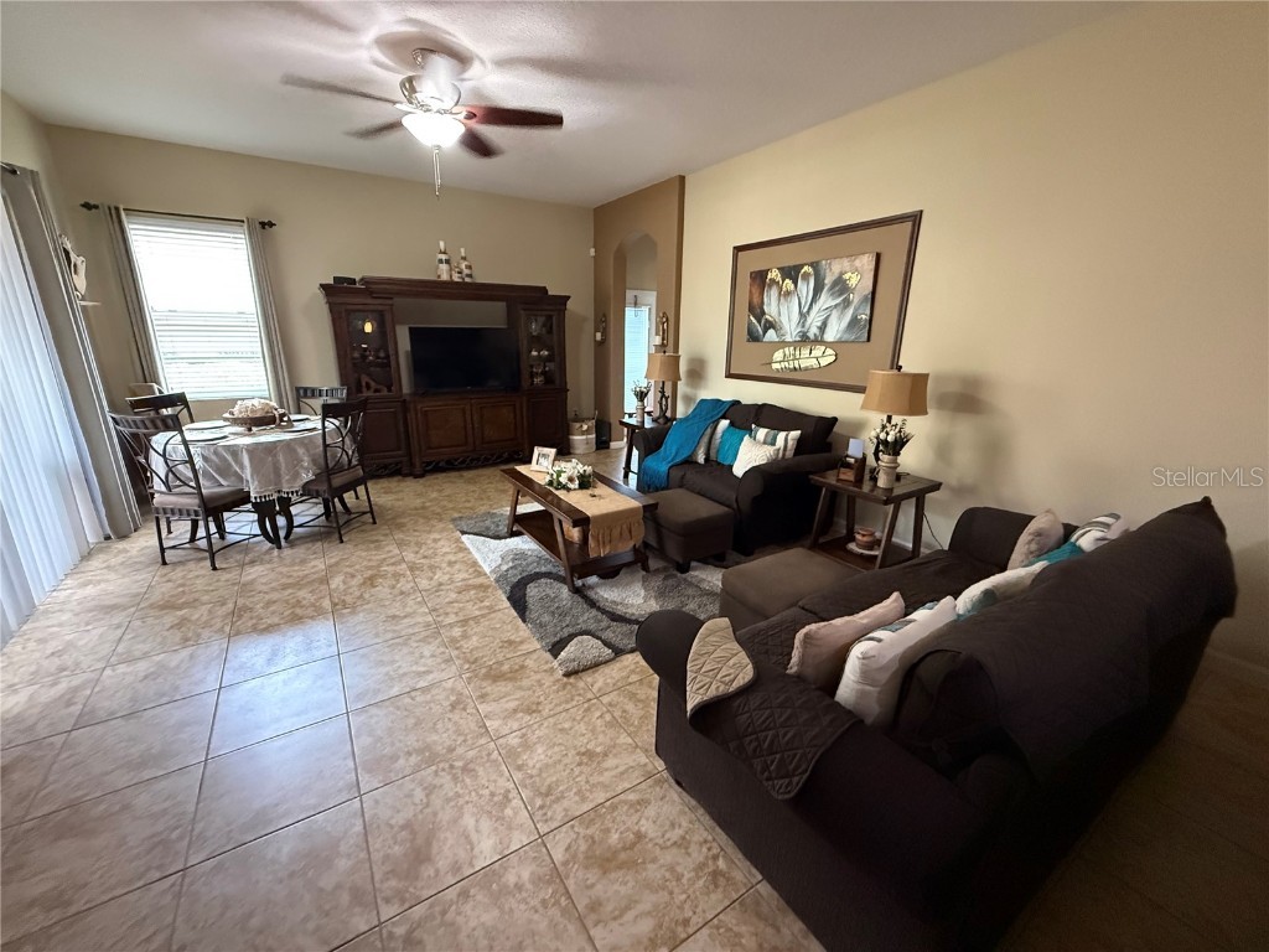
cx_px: 634
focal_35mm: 14
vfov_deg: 85.7
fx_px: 513
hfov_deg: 102.1
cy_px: 476
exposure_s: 1/60
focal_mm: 2.22
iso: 1000
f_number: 2.2
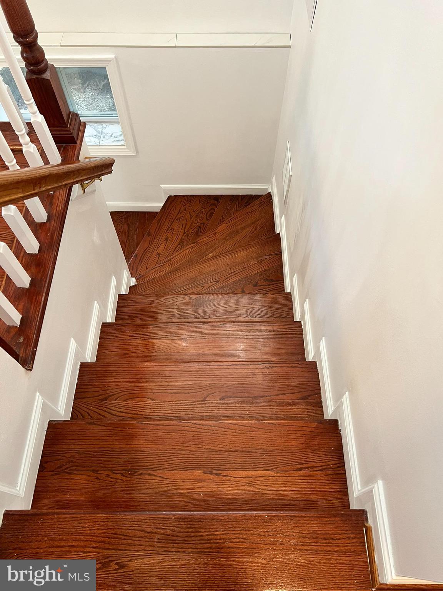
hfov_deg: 53.1
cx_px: 222
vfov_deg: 67.3
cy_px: 296
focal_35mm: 26
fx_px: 444
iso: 100
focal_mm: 5.7
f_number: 1.5
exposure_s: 1/60
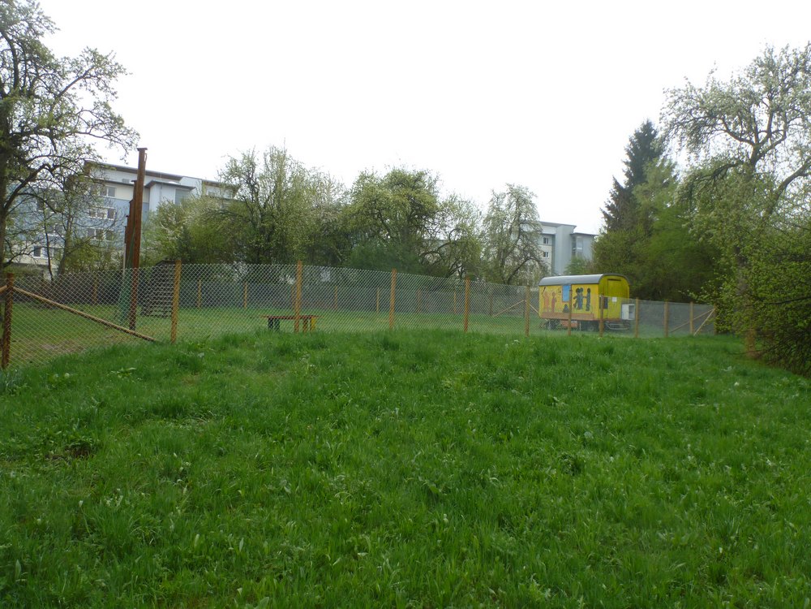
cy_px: 304
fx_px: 562
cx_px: 406
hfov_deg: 71.6
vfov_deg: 56.8
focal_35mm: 24
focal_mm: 4.3
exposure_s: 1/80
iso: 100
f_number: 3.3
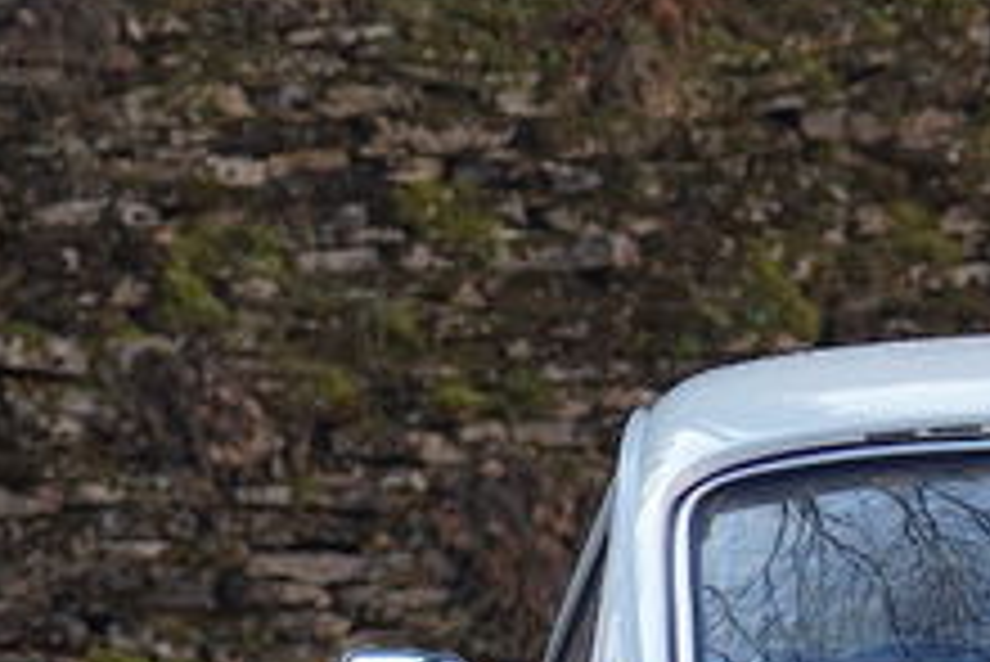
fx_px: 9796
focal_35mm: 356
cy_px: 838
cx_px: 1251
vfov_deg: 3.9
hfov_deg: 5.8
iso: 200
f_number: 4
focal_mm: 68
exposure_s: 1/160
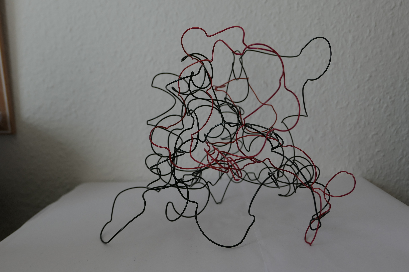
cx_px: 204
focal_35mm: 33
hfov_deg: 57.3
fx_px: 374
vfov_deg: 39.9
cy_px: 136
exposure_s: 1/200
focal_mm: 12.2
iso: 125
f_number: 2.8
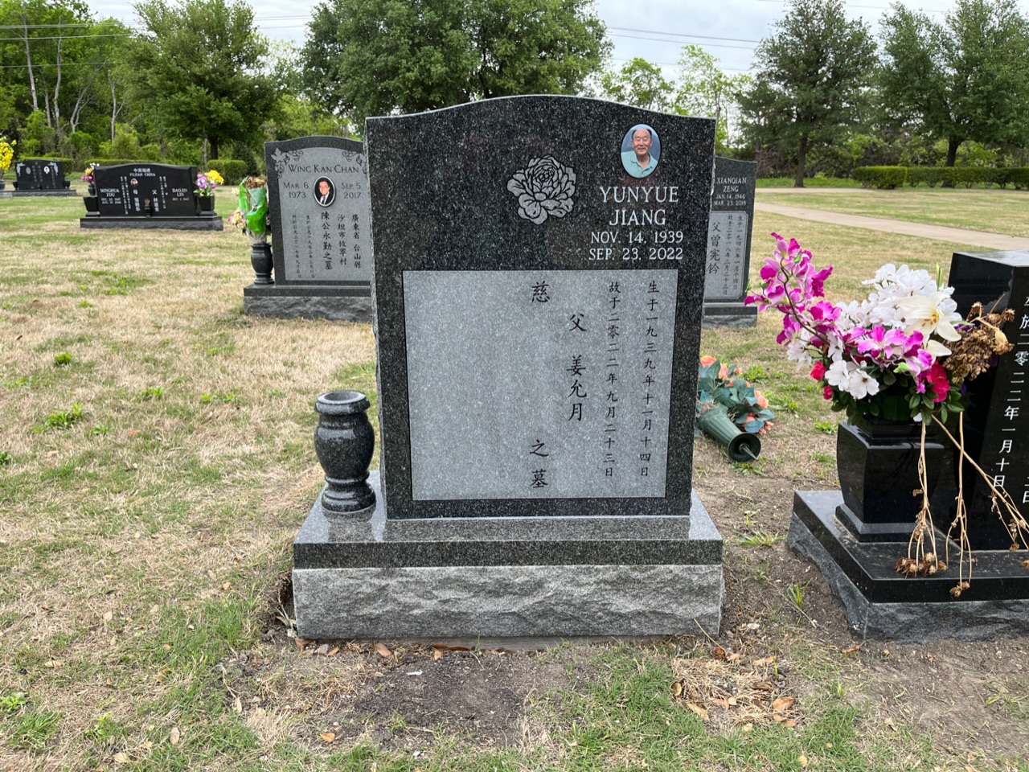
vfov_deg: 53.1
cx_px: 514
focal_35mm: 26
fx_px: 773
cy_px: 386
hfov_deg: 67.3
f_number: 1.6
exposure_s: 1/676
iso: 50
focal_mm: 5.1
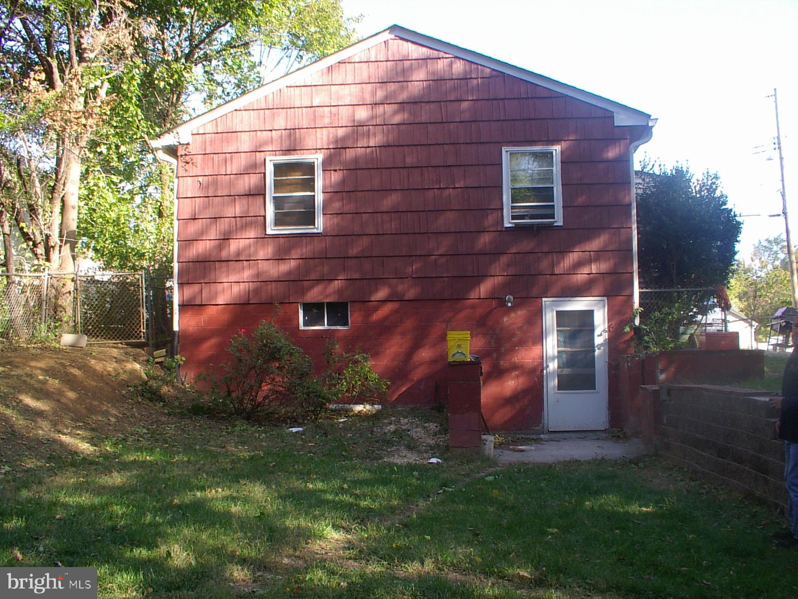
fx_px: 853
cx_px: 399
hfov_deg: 50.1
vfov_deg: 38.7
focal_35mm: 37
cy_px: 300
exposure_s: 1/75
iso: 100
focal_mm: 5.8
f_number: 4.4
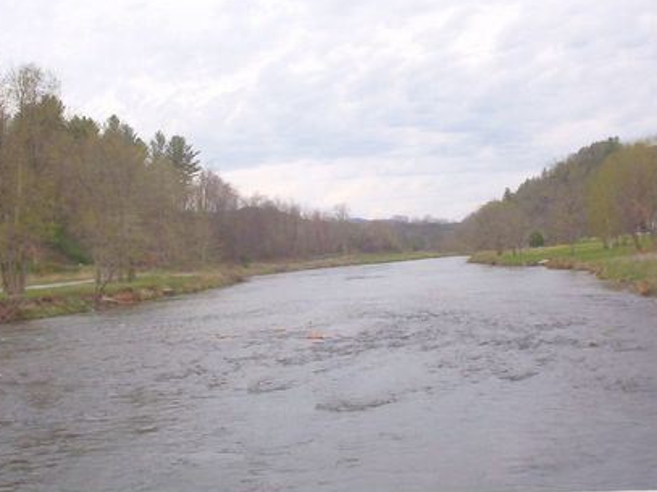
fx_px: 968
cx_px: 328
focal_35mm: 51
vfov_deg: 28.5
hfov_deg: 37.5
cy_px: 209
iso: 100
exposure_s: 1/231
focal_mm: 6
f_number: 8
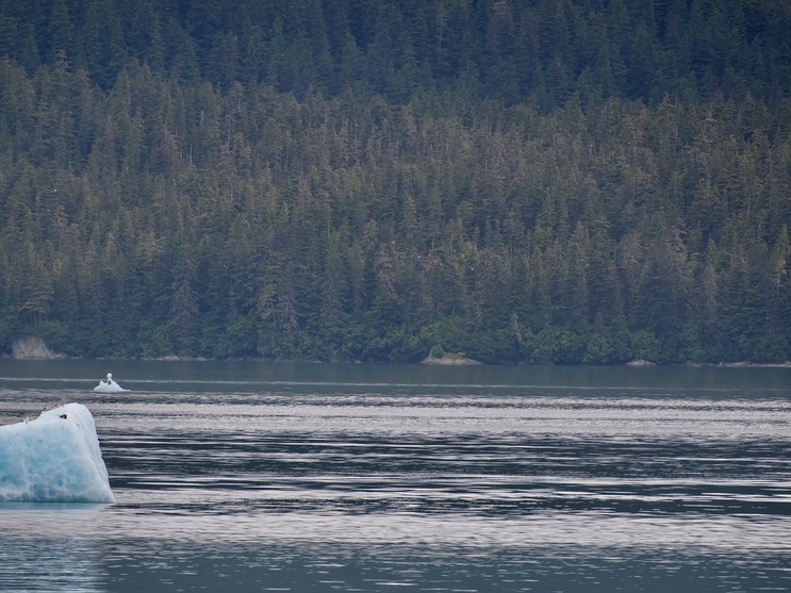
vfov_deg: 3.0
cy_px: 422
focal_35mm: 497
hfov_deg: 4.0
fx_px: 11355
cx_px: 273
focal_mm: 300
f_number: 5.6
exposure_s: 1/640
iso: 200
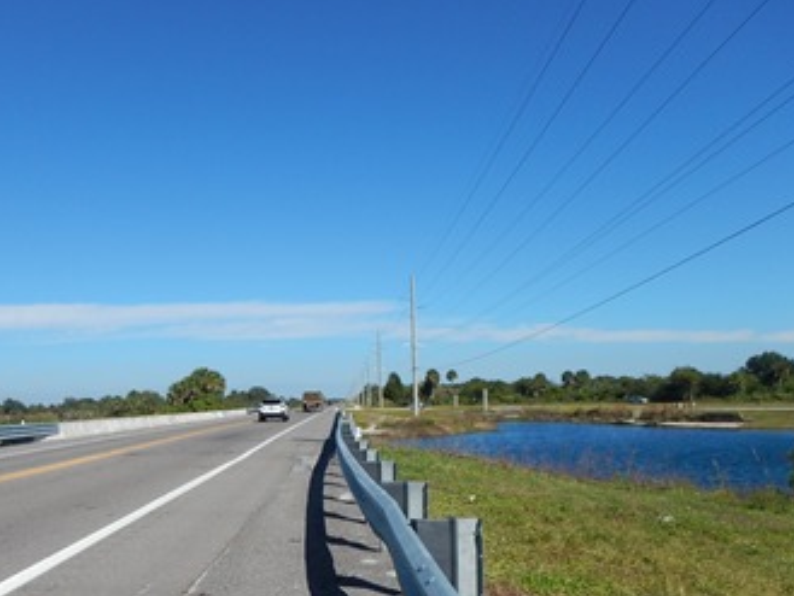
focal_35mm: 35
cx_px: 343
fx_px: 803
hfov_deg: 52.4
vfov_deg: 40.0
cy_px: 415
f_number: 4.1
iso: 125
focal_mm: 4.3
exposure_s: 1/1500
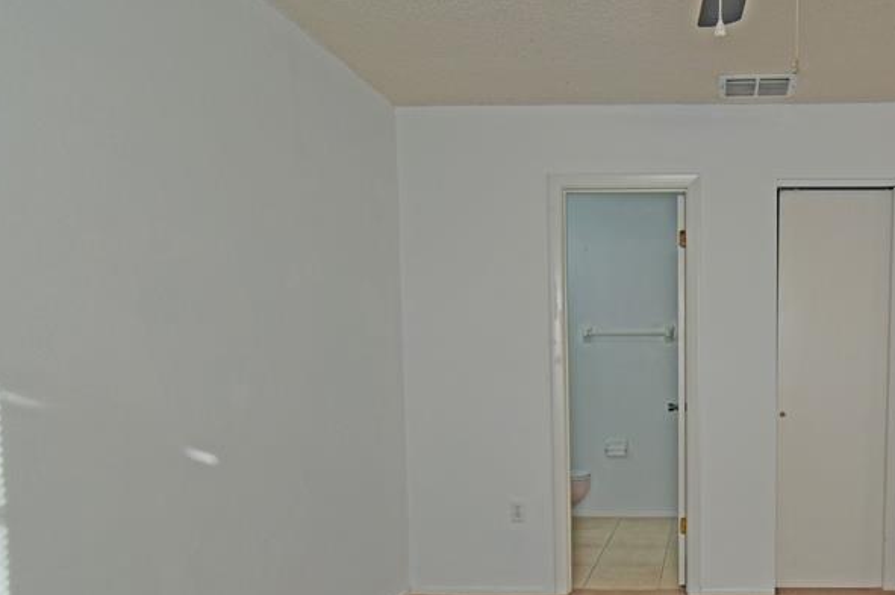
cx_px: 688
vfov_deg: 48.3
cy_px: 416
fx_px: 646
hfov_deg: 64.6
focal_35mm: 26
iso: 400
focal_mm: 10
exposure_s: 1/25
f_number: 10
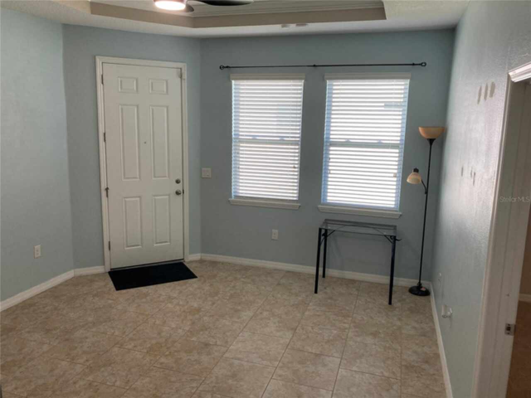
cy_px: 199
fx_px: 430
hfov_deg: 63.4
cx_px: 266
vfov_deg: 49.7
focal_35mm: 28
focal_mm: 3.99
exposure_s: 1/121
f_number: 1.8
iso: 50
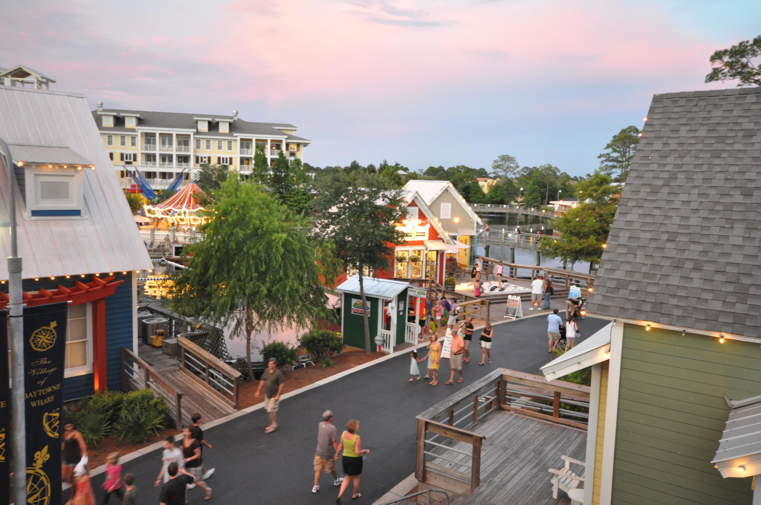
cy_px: 252
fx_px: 633
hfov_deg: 62.0
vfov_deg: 43.5
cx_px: 380
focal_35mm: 30
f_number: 5.6
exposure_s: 1/15
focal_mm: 20
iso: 1600
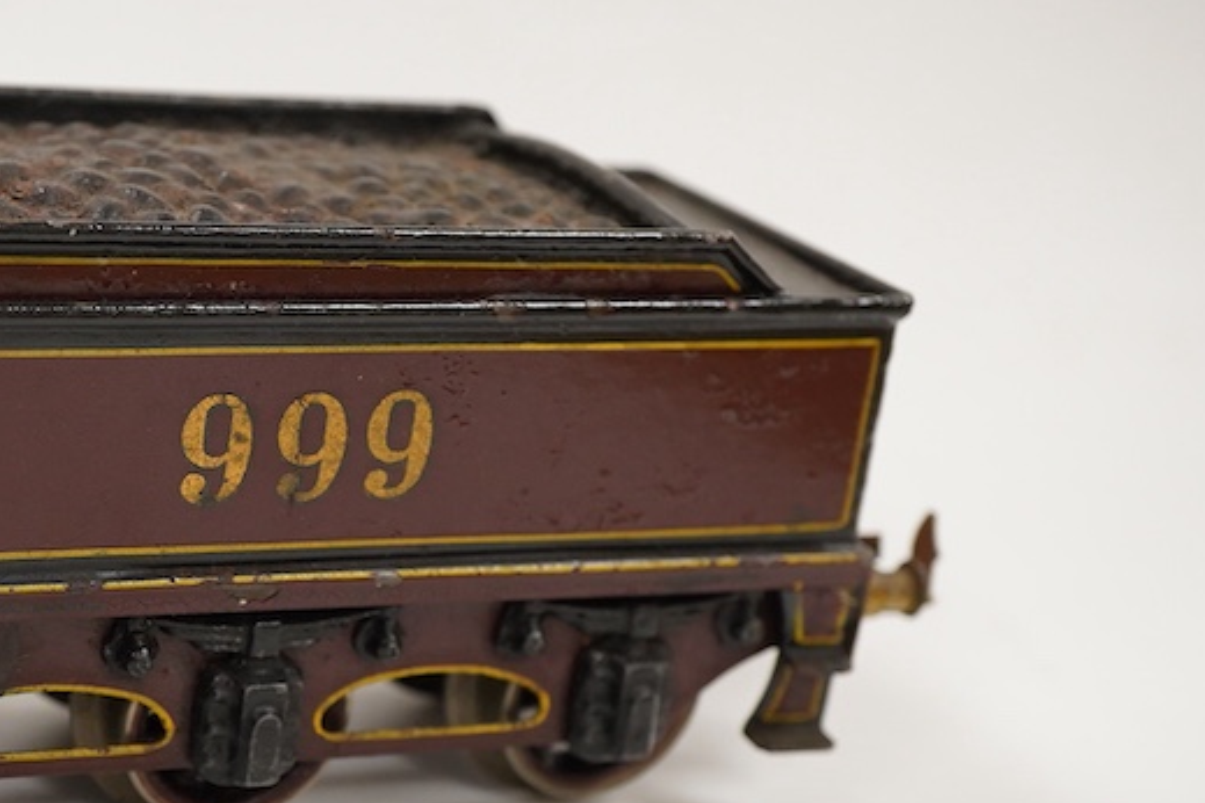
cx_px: 260
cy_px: 529
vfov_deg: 17.5
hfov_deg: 25.6
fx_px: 2611
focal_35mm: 78
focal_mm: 30
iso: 1250
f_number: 7.1
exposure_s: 1/125
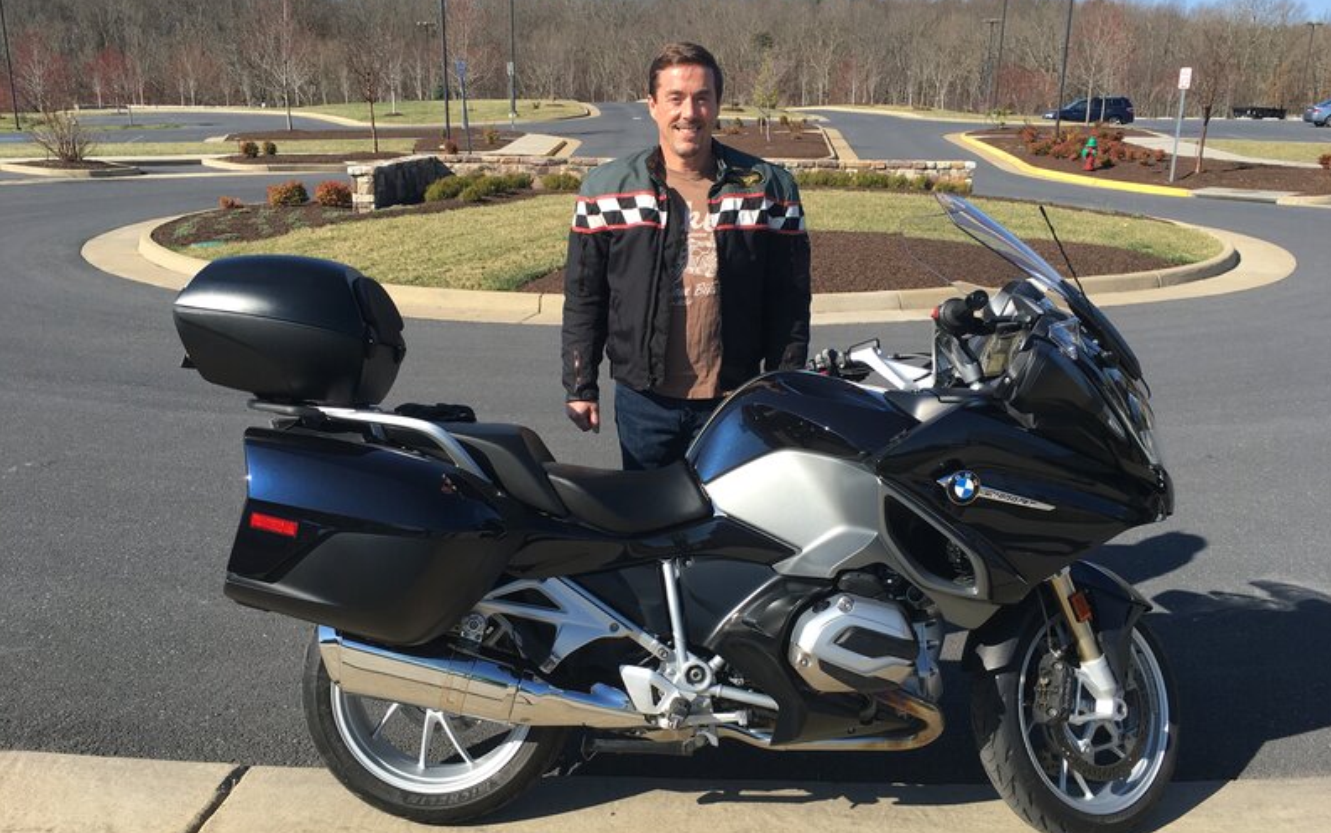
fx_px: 1125
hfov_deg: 61.2
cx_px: 670
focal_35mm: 31
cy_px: 458
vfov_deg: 40.6
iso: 25
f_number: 2.2
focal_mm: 4.15
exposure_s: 1/1131
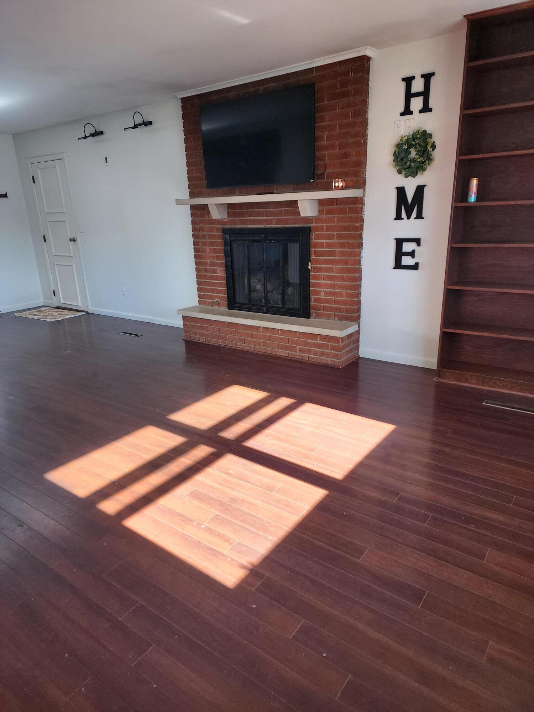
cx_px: 267
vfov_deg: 73.9
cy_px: 356
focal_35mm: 23
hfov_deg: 58.9
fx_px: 473
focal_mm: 6.4
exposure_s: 1/180
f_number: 1.8
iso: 125
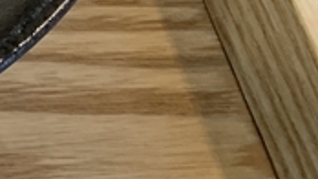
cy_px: 55
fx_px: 1645
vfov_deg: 6.2
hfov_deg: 8.8
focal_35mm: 195
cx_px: -676
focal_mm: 4.25
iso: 125
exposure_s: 1/60
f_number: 1.8
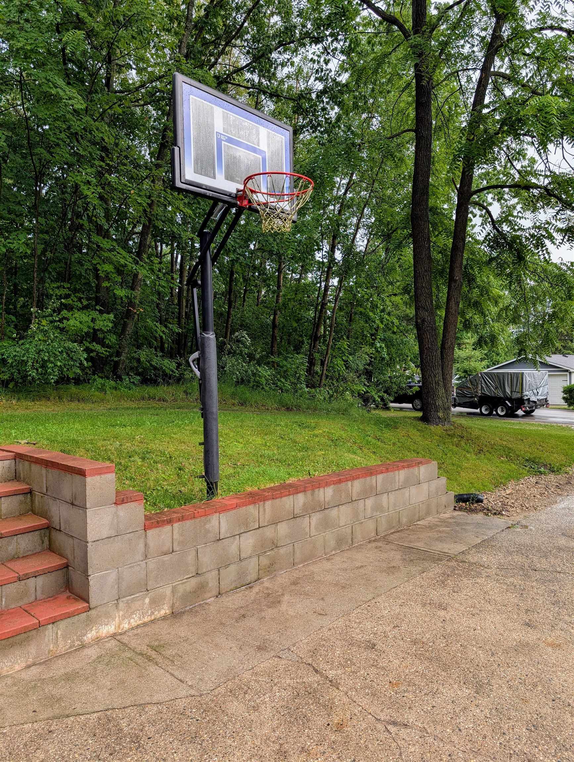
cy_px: 381
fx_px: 529
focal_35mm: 24
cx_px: 287
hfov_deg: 56.9
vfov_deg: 71.5
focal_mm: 6.9
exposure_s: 1/341
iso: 19
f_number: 1.68
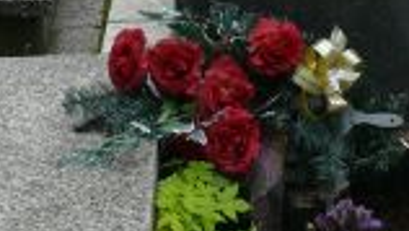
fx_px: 1671
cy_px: 88
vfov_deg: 7.9
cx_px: 349
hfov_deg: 13.9
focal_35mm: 154
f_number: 4
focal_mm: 7.4
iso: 100
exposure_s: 1/160
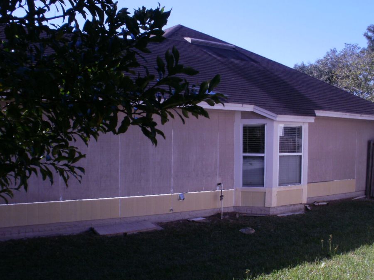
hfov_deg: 45.8
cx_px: 199
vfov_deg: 35.1
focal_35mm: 41
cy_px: 159
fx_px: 443
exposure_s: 1/320
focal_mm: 6.3
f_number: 5.6
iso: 100
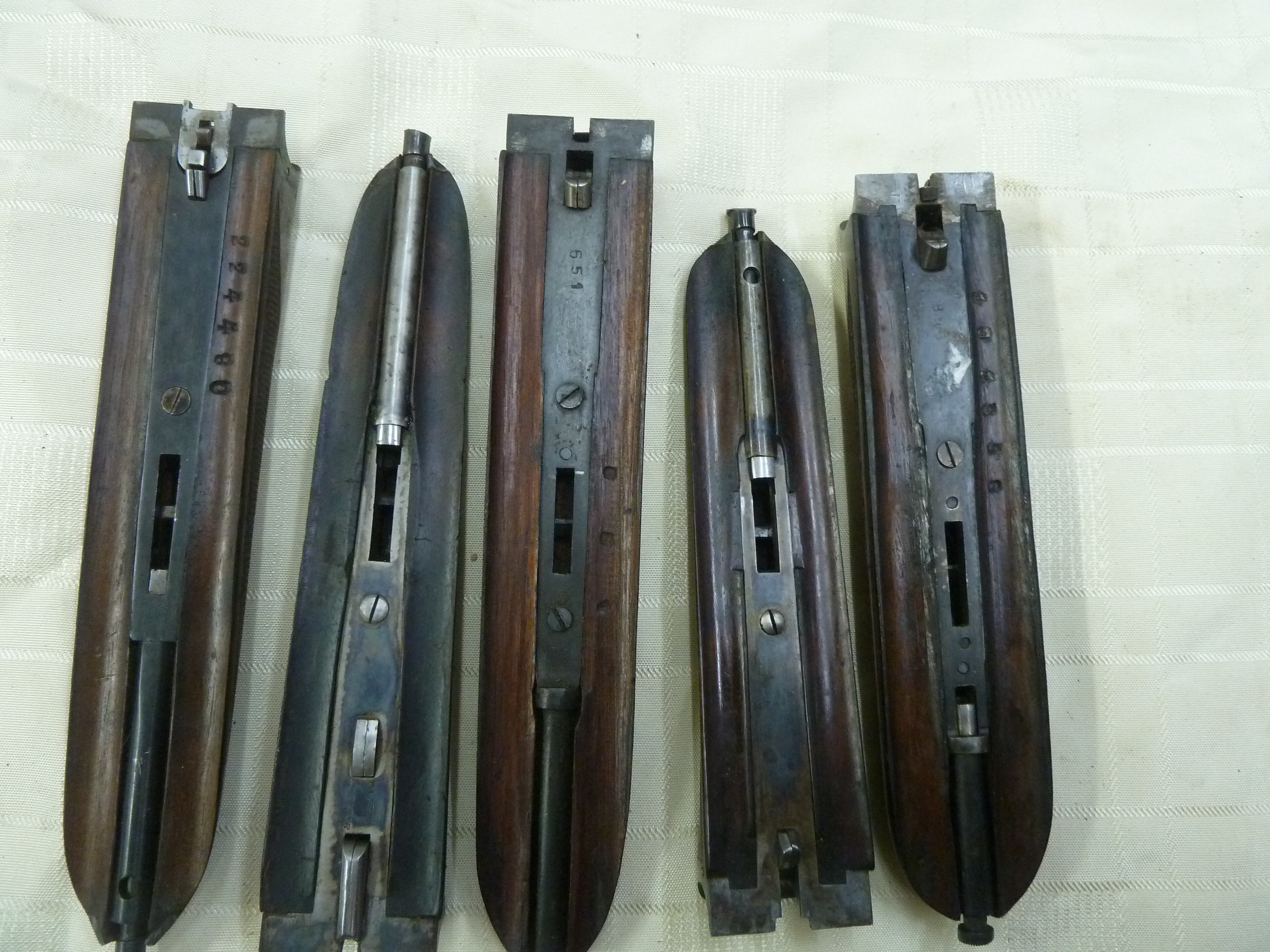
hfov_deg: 69.4
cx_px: 635
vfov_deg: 54.9
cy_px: 476
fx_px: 917
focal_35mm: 25
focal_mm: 4.1
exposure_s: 1/25
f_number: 3.3
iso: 400
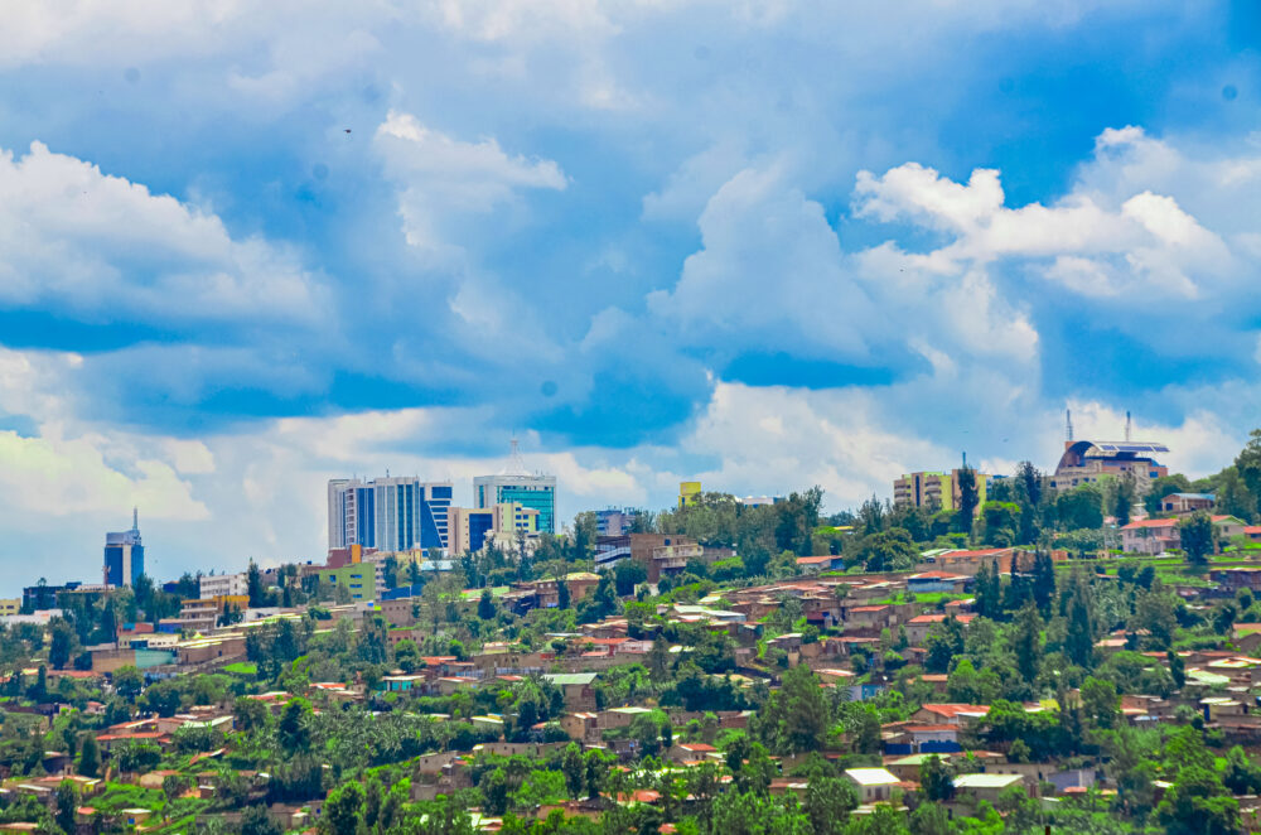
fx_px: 3670
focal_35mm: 105
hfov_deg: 19.5
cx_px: 630
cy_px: 418
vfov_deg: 13.0
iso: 100
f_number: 7.1
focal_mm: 70
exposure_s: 1/200
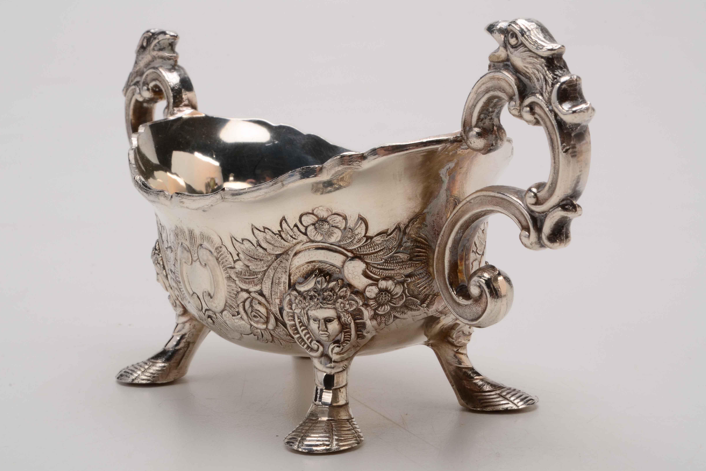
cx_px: 357
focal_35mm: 79
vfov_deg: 17.3
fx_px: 1549
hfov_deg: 25.7
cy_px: 235
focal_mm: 52
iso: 100
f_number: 32
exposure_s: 1/160
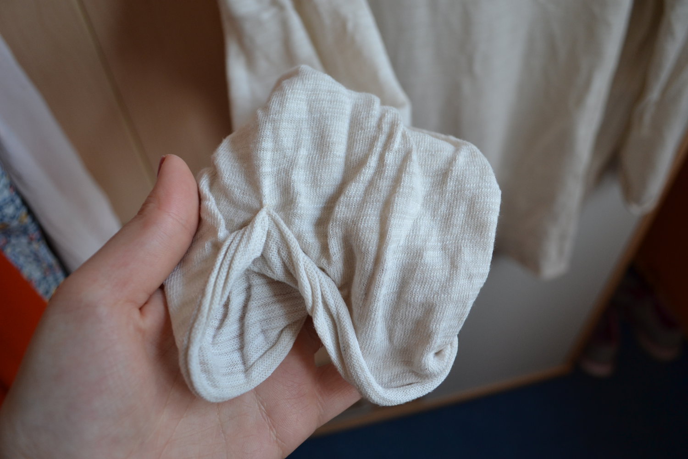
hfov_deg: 67.4
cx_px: 344
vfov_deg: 47.9
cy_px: 230
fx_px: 516
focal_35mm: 27
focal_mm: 18
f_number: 3.5
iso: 400
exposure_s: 1/30
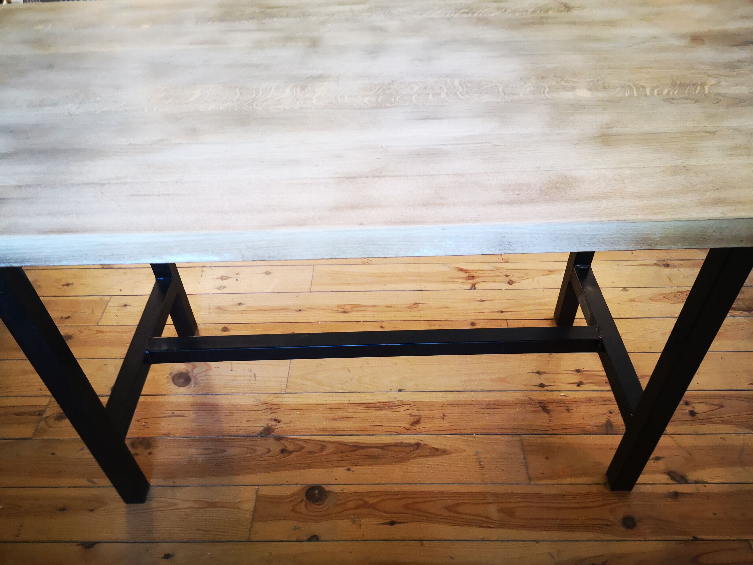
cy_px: 282
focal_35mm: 27
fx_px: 587
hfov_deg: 65.3
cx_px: 376
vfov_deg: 51.4
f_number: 1.8
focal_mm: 3.95
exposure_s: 1/50
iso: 500
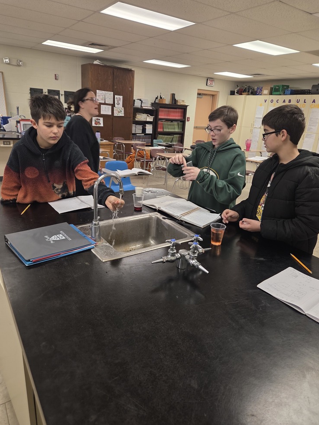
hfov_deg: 56.8
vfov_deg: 71.6
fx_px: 295
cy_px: 207
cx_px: 159
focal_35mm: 24
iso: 100
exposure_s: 1/120
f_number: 1.8
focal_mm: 5.4
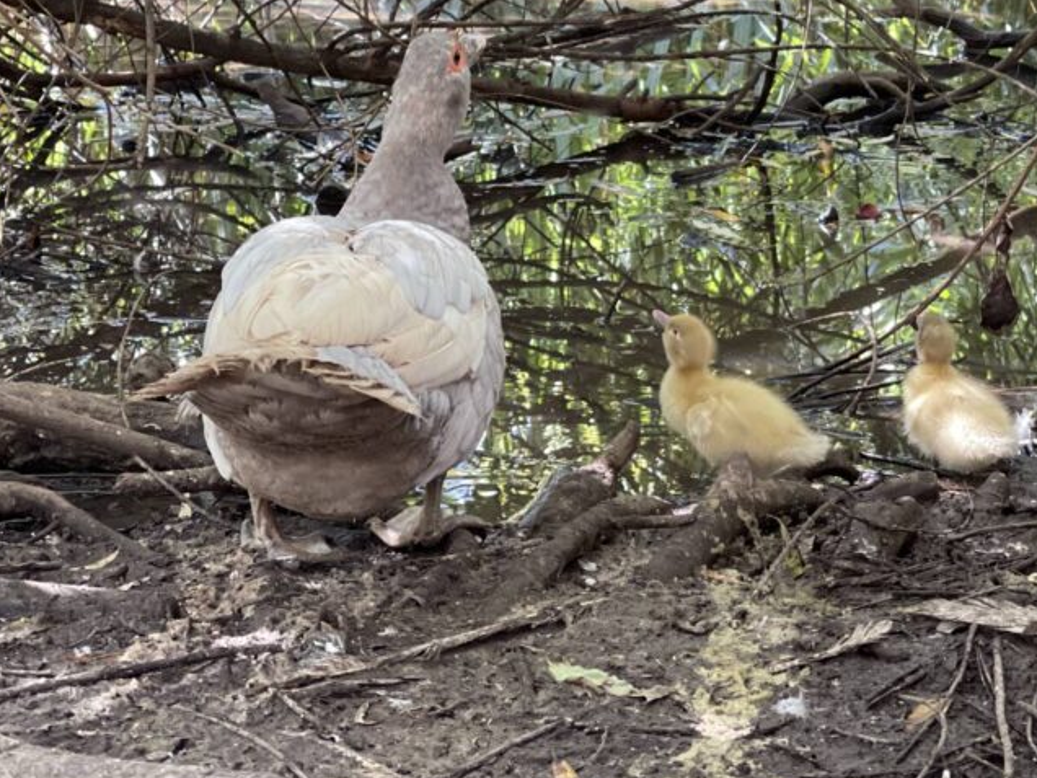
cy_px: 248
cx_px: 688
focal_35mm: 103
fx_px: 3086
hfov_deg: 19.0
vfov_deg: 14.3
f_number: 2.2
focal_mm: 7.5
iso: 250
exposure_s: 1/40
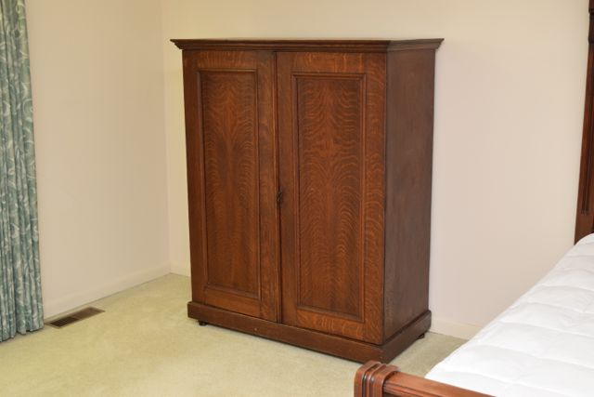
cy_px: 198
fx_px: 767
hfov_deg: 42.3
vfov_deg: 29.0
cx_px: 297
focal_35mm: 46
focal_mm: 31
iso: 800
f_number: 5.6
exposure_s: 1/125
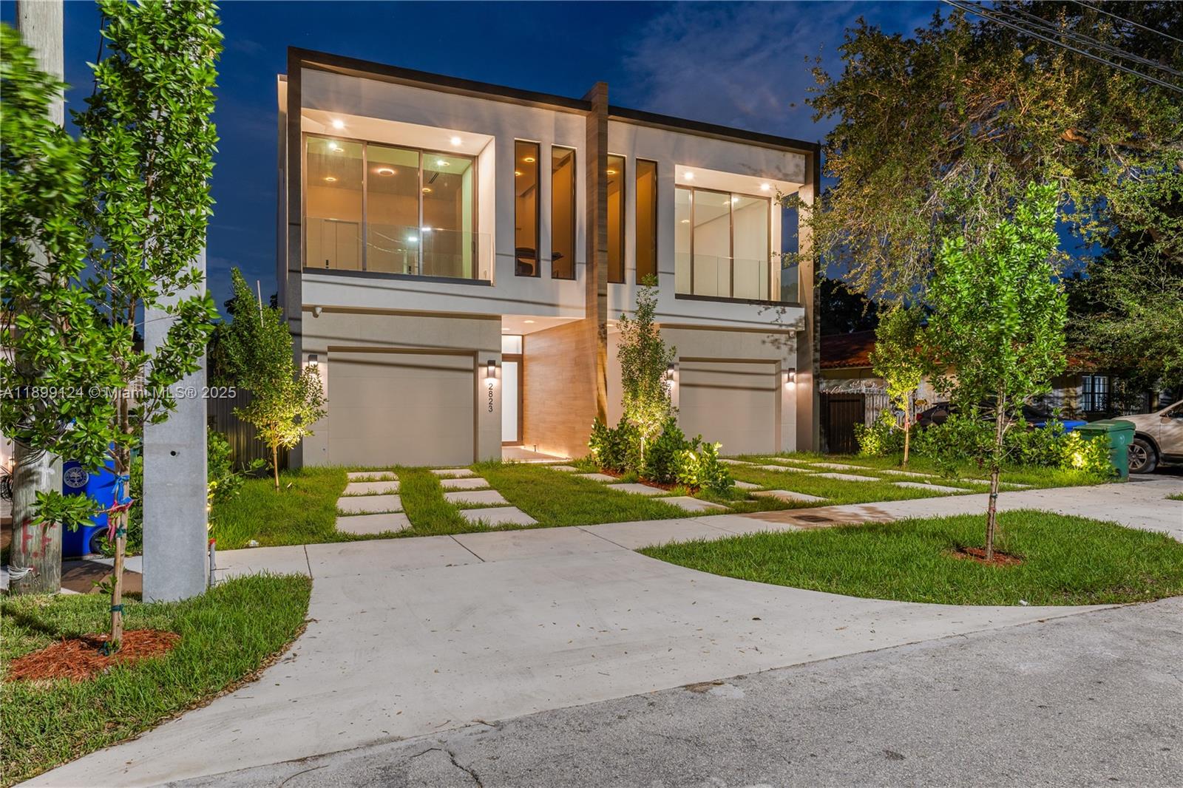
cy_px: 394
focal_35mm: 20
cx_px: 592
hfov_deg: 84.0
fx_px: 657
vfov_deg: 61.9
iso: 100
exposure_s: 4
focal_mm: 20
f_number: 8
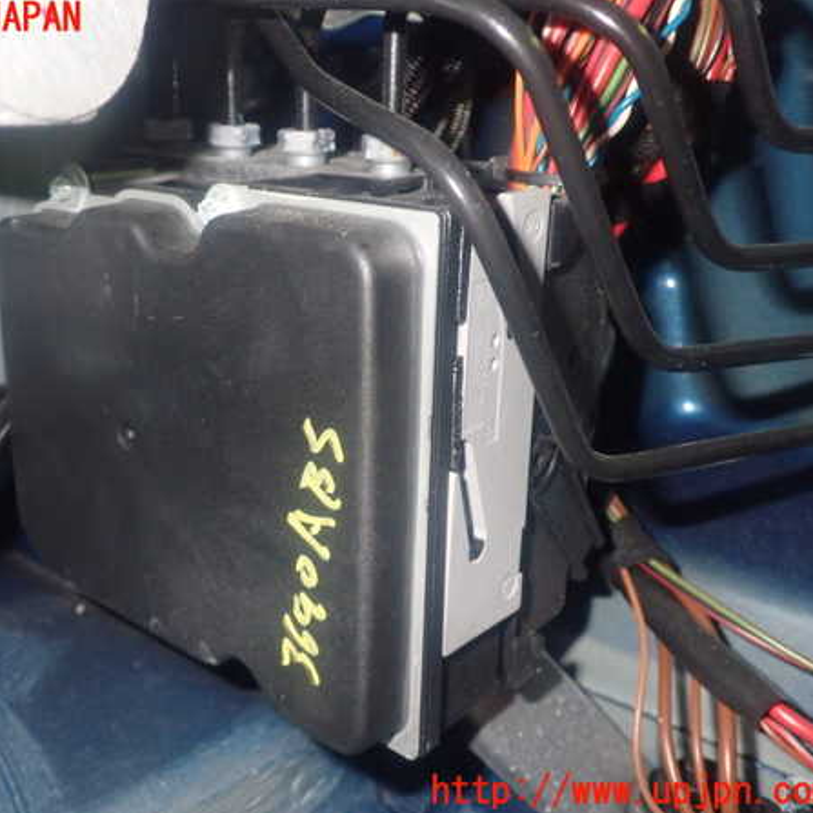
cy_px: 406
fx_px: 1010
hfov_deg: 43.5
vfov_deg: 43.9
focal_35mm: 38
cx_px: 296
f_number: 7.1
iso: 640
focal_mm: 5.79
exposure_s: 1/30
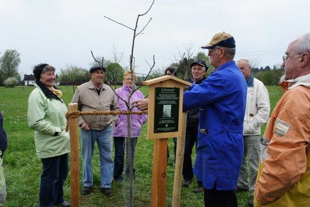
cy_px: 104
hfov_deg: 53.1
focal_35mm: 36
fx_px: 310
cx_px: 155
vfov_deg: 36.9
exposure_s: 1/80
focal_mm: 24
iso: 200
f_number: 11
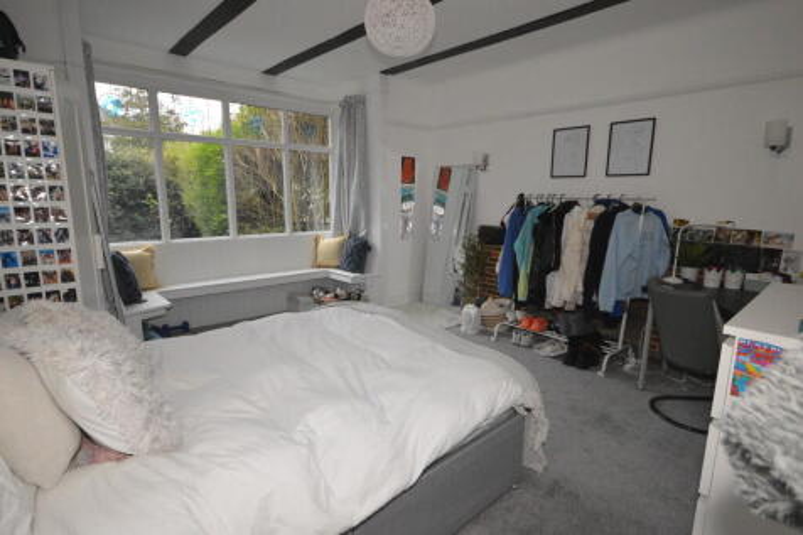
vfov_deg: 67.3
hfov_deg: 90.0
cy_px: 268
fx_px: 401
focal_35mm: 18
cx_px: 402
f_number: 4.5
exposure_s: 1/60
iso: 3200
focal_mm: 12
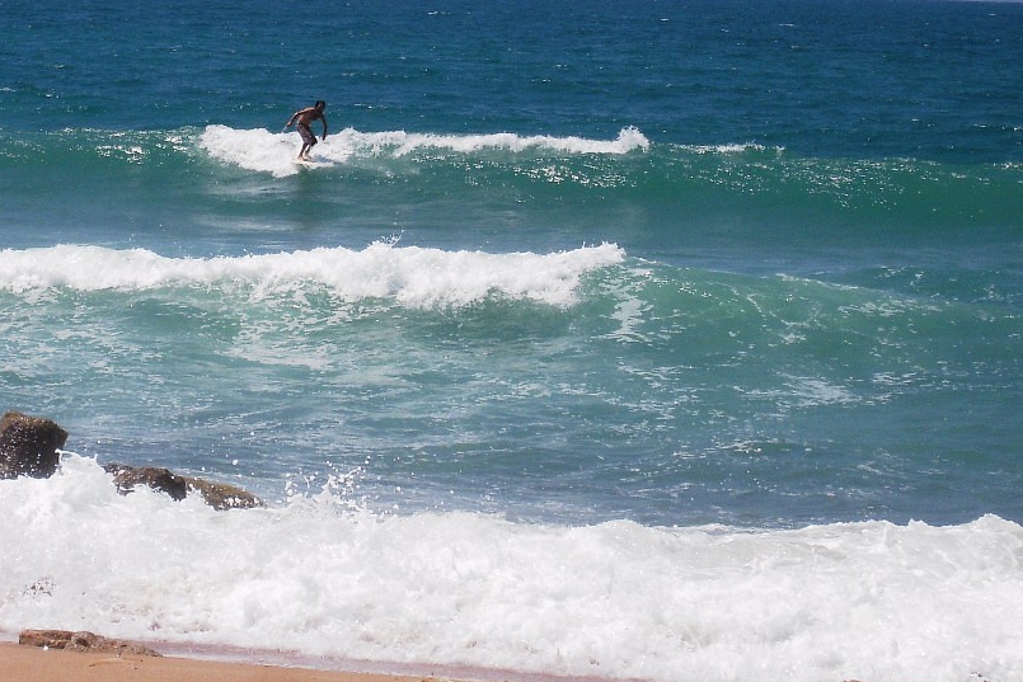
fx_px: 5997
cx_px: 292
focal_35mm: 211
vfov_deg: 6.5
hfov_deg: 9.7
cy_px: 146
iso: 100
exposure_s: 1/800
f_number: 5.8
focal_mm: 20
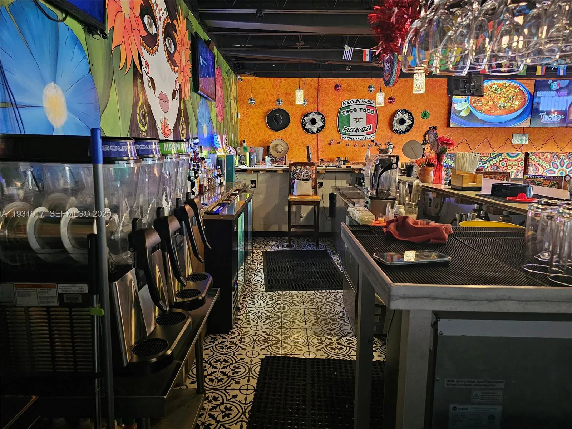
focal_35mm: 23
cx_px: 286
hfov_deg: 73.9
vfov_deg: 58.9
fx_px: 380
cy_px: 214
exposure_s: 1/24
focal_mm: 6.3
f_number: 1.7
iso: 800
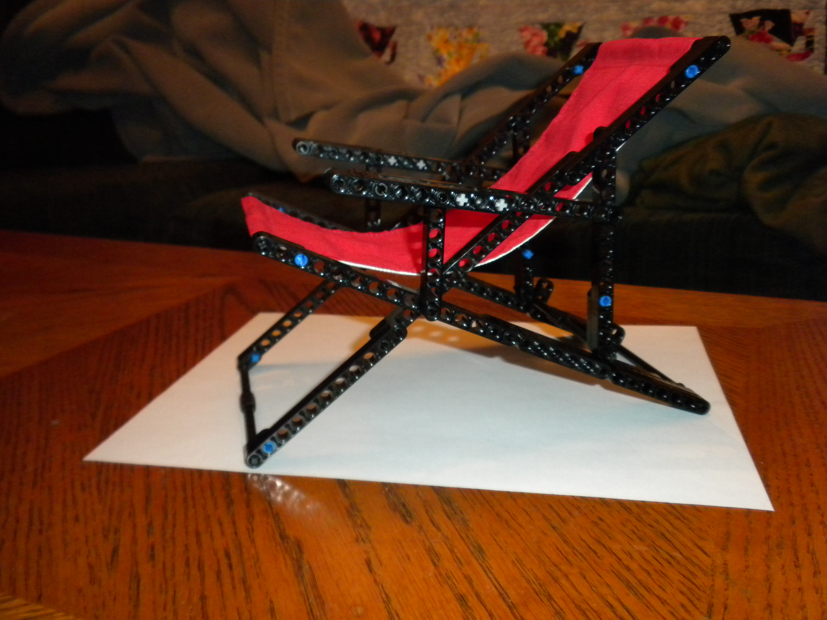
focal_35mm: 37
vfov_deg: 38.7
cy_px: 310
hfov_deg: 50.1
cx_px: 414
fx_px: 884
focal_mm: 6.6
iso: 400
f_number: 3.5
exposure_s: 1/30
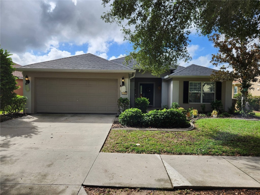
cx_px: 130
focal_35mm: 23
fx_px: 173
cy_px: 98
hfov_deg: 73.9
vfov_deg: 58.9
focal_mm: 5.4
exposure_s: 1/1488
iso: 20
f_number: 1.8
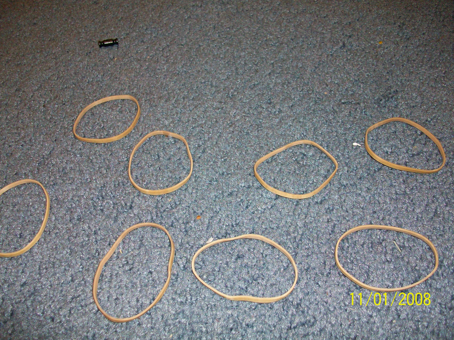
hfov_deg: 54.0
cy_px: 170
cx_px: 227
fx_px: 446
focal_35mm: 34
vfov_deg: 41.8
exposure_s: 1/60
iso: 160
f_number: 2.8
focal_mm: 5.7
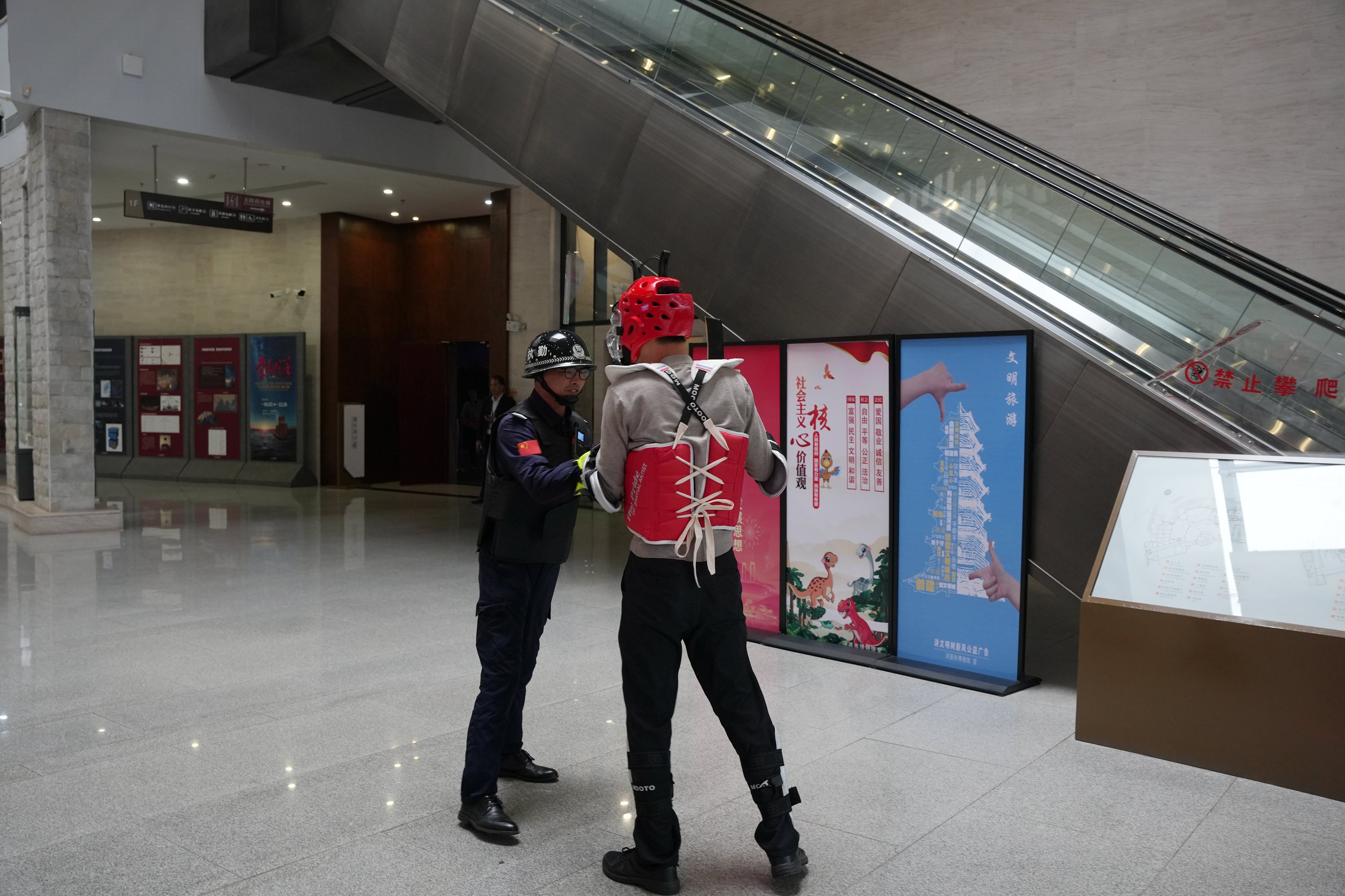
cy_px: 448
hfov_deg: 61.3
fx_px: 1136
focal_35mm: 30
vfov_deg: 43.1
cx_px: 672
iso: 1600
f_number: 4.5
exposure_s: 1/80
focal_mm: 30.4
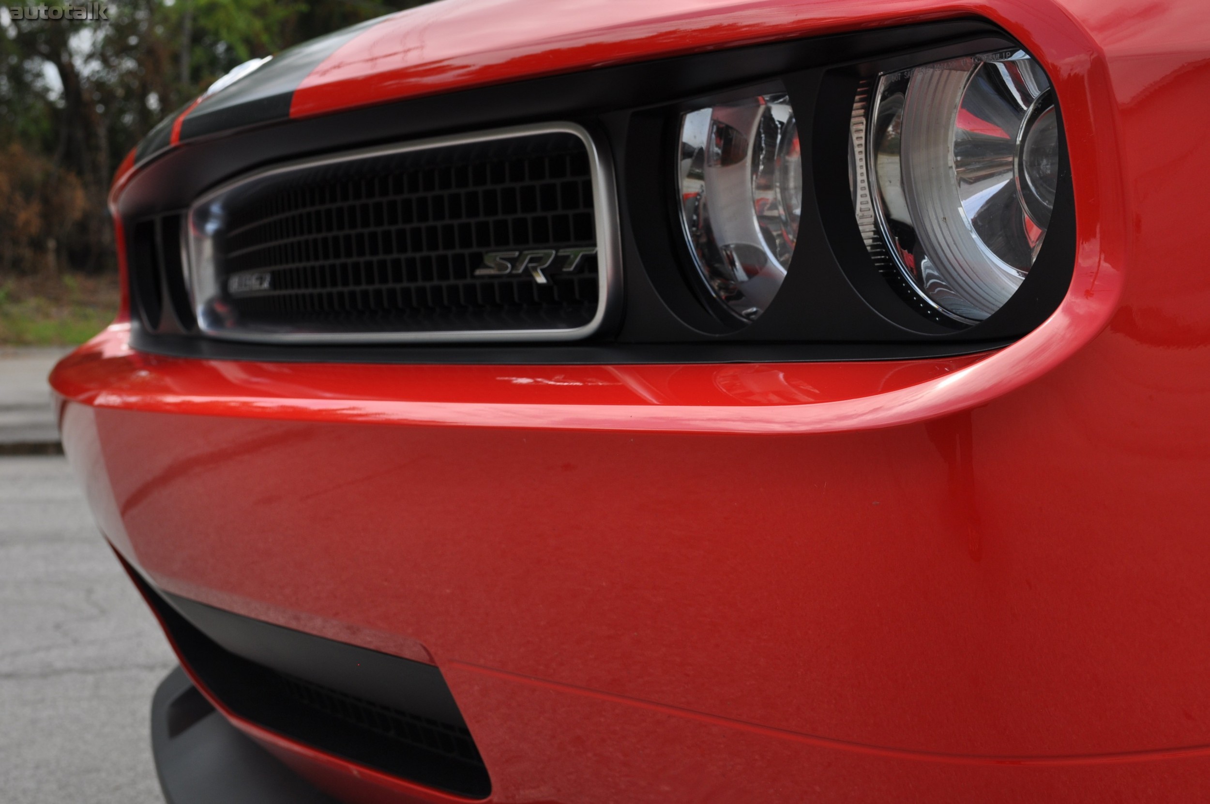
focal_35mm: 52
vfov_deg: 25.7
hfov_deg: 37.9
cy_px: 402
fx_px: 1763
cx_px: 605
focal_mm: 35
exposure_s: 1/320
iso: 200
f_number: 9
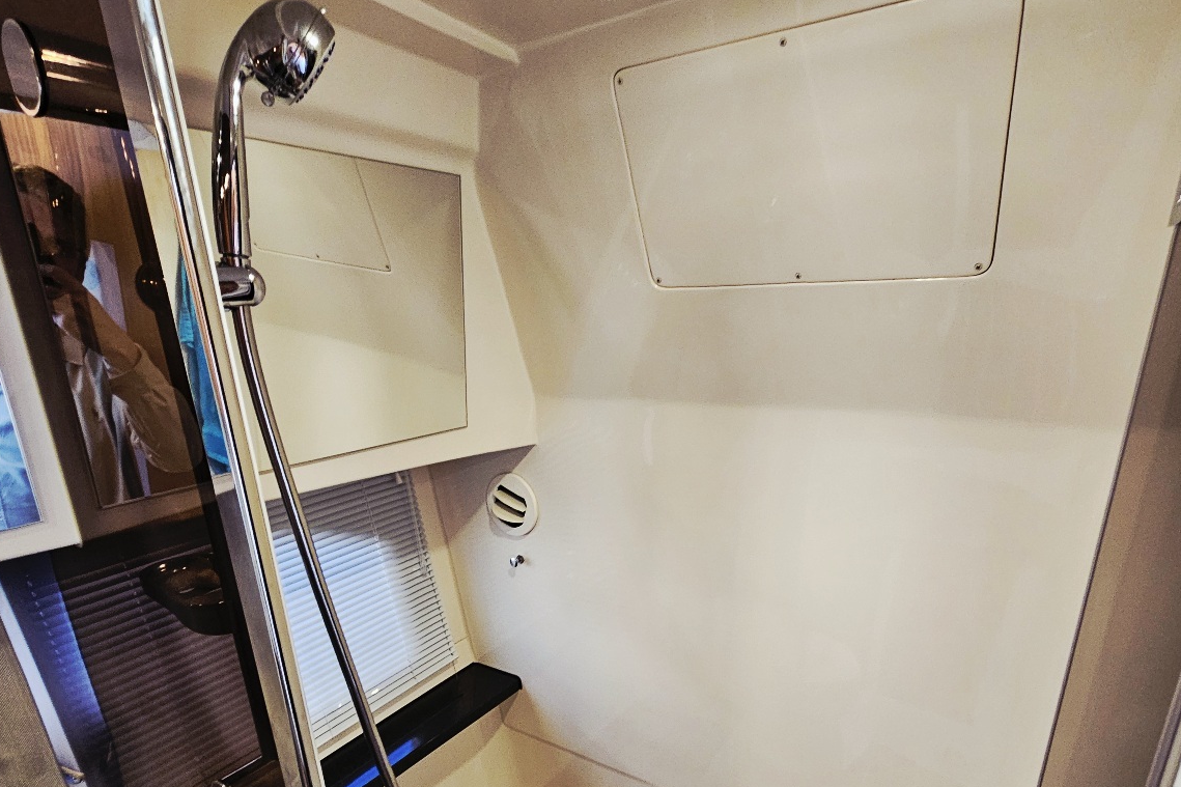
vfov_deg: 62.0
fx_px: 623
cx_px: 575
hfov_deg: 86.9
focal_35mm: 19
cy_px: 560
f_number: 2.2
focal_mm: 2.2
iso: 320
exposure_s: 1/60.2
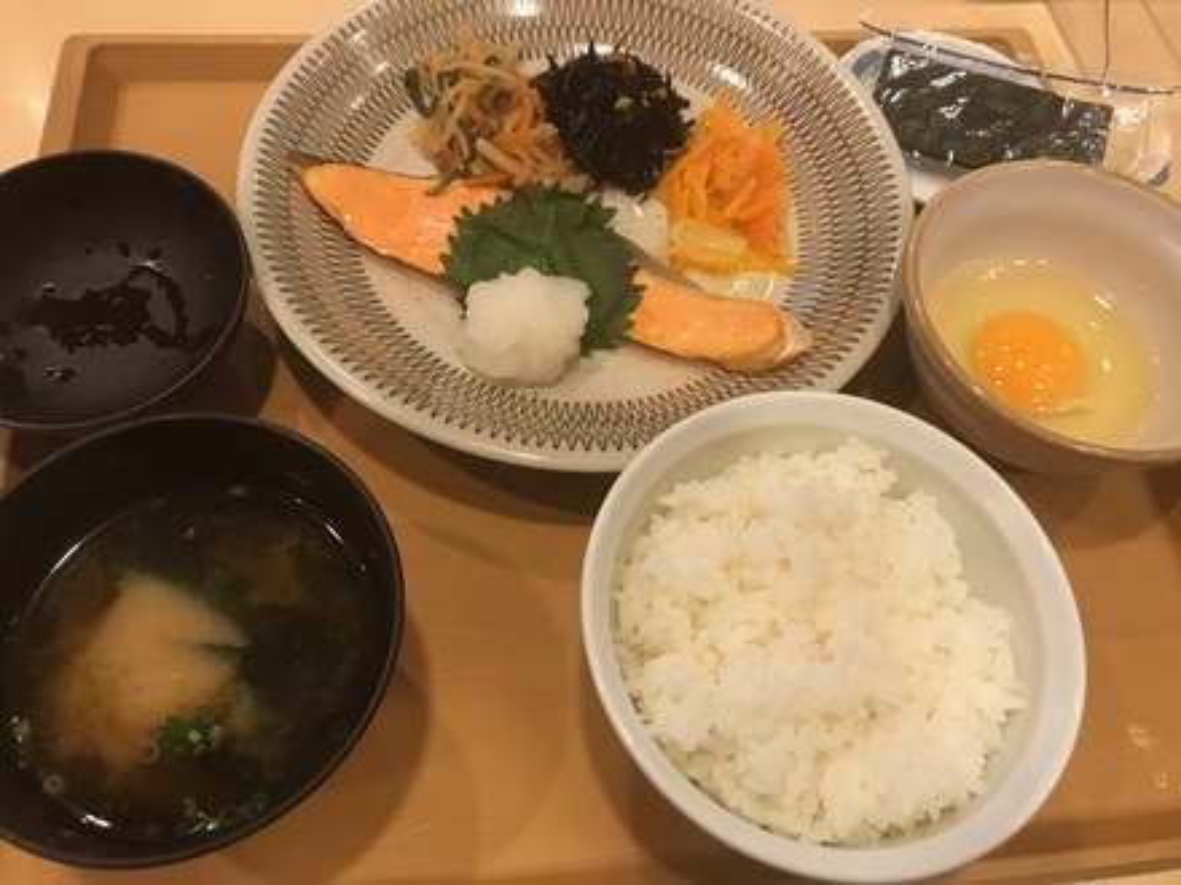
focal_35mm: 28
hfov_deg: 63.4
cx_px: 590
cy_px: 442
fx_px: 955
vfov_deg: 49.7
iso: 40
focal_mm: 3.99
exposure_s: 1/20
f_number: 1.8
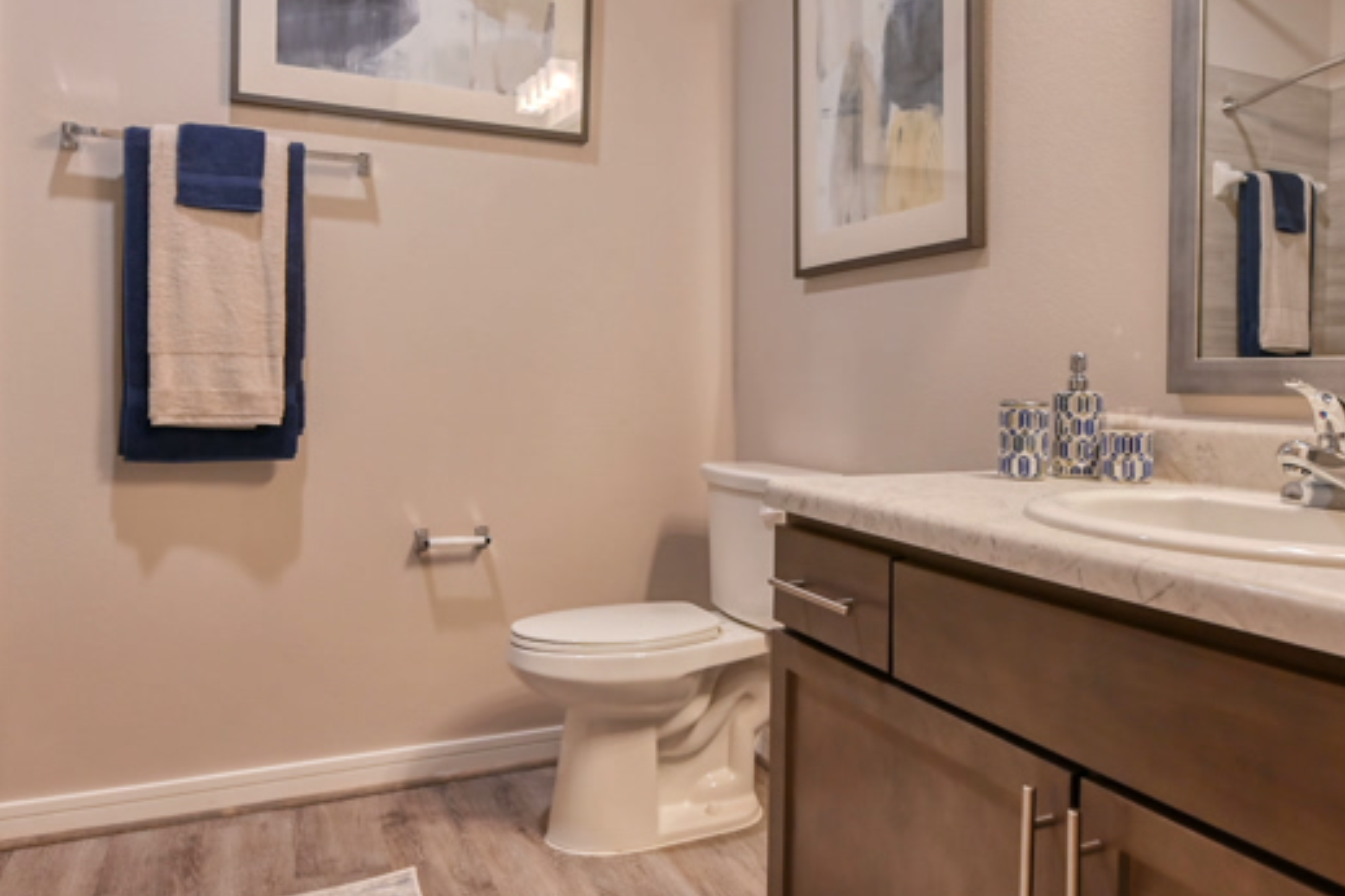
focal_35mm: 27
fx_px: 1009
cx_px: 728
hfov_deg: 67.3
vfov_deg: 47.8
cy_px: 388
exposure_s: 1/125
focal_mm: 14
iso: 1100
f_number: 4
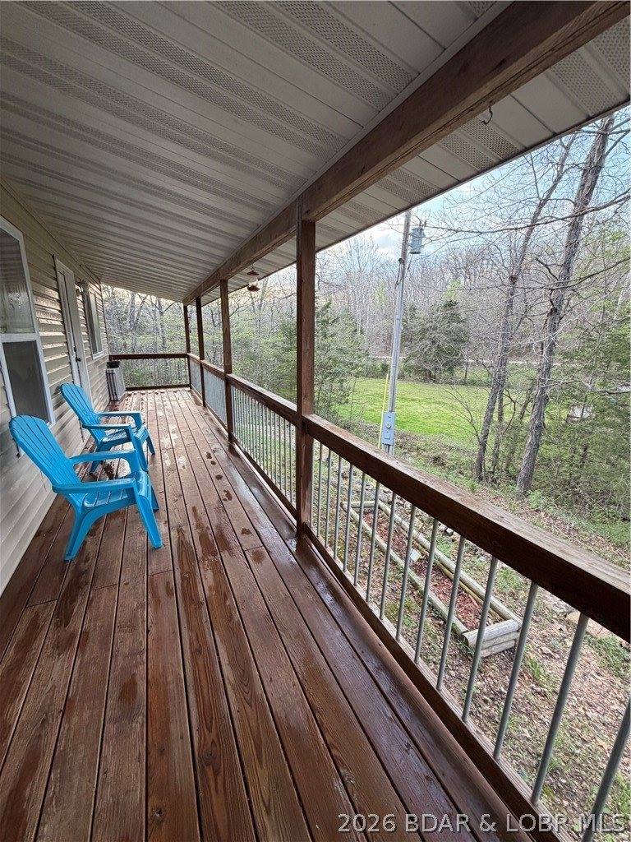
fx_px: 340
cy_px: 421
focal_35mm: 14
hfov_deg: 85.7
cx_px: 316
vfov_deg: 102.1
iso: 160
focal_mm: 2.22
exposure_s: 1/121
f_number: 2.2
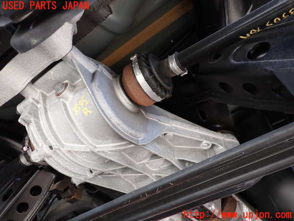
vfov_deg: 46.8
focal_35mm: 30
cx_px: 147
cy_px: 110
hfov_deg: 60.0
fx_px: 255
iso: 100
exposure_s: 1/60
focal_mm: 5.4
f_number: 2.3
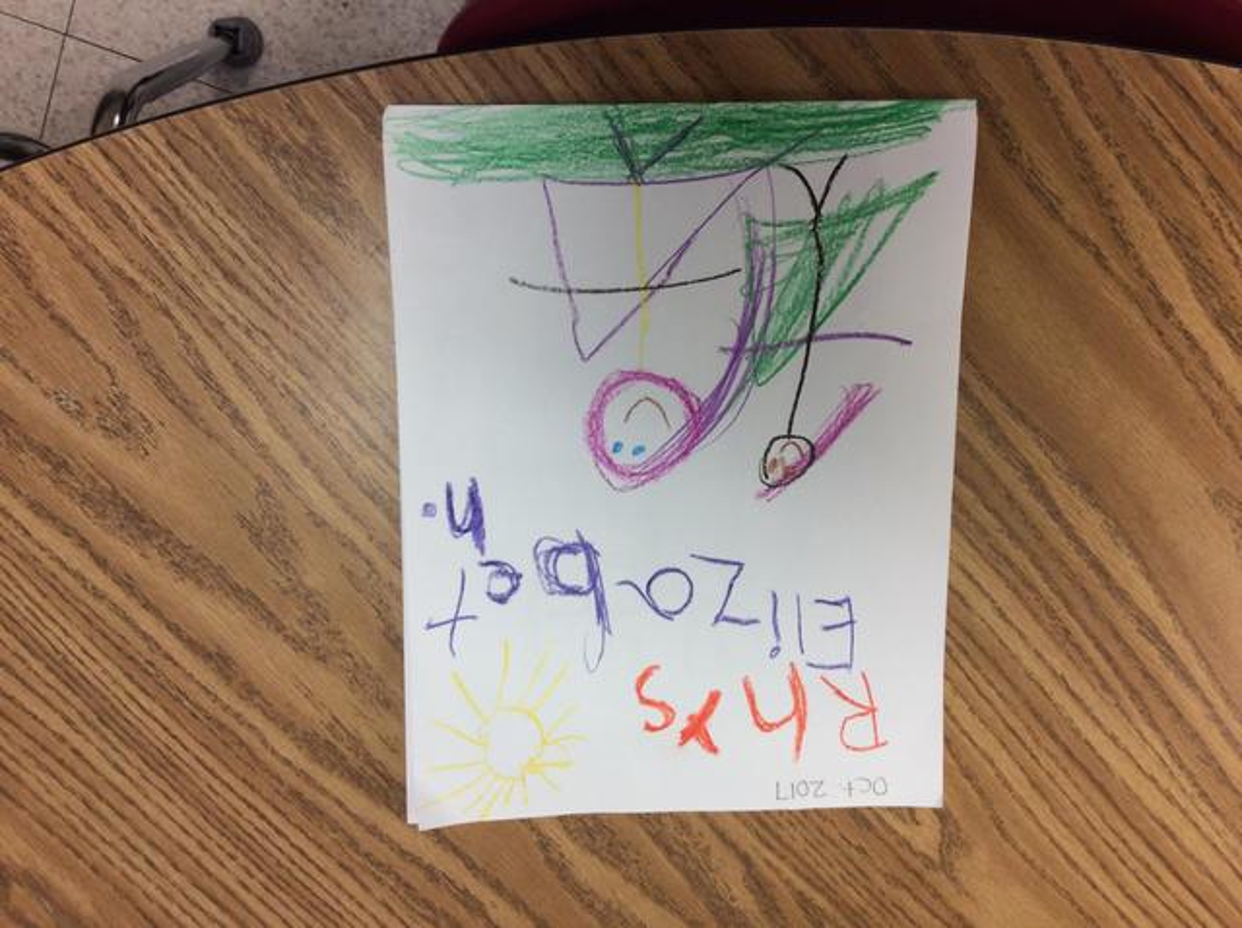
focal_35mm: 32
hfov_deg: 56.9
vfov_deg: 44.1
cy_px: 464
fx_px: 1146
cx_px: 621
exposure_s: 1/40
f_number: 2.4
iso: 40
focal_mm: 3.3
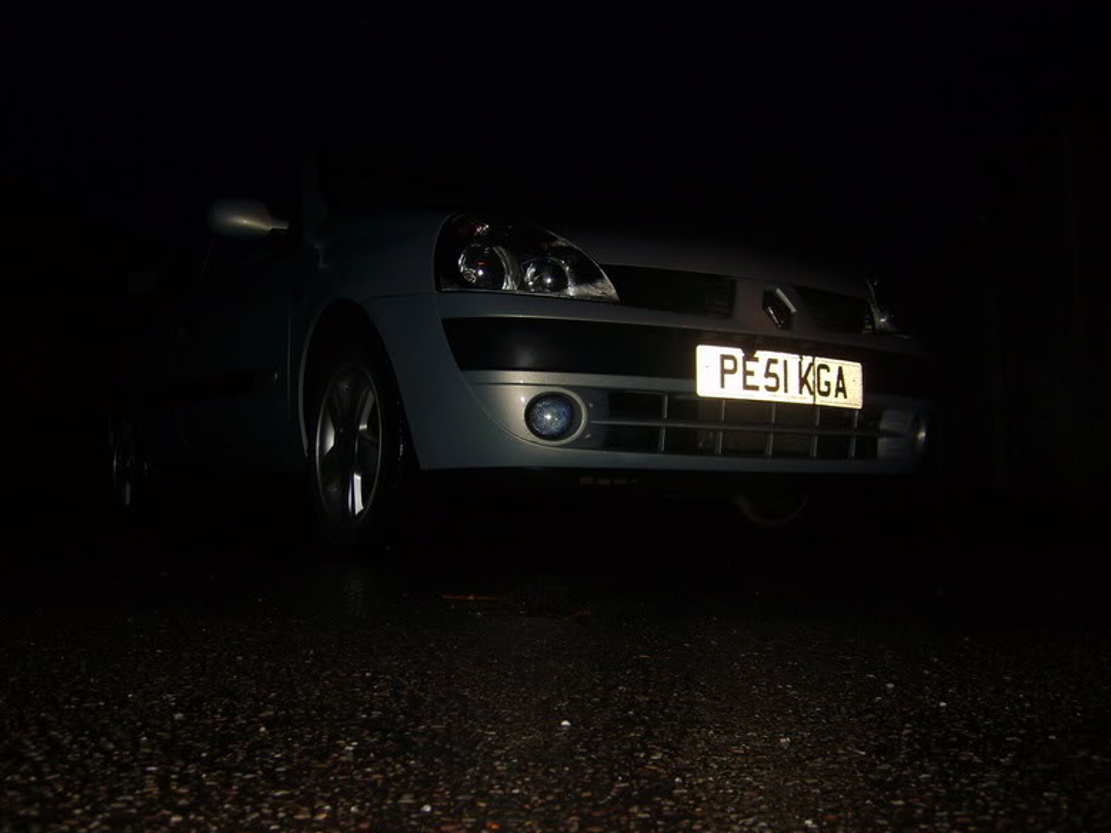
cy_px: 414
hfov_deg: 51.4
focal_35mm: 36
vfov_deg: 39.6
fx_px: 1155
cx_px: 546
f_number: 2.8
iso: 100
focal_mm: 5.8
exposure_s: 1/45
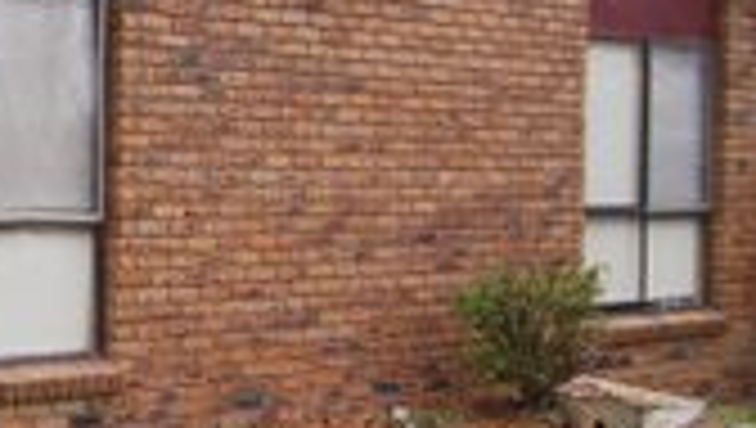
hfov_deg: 23.6
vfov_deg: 15.3
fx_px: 1586
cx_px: -234
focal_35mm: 79
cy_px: 151
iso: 100
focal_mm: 18
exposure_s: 1/200
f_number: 8
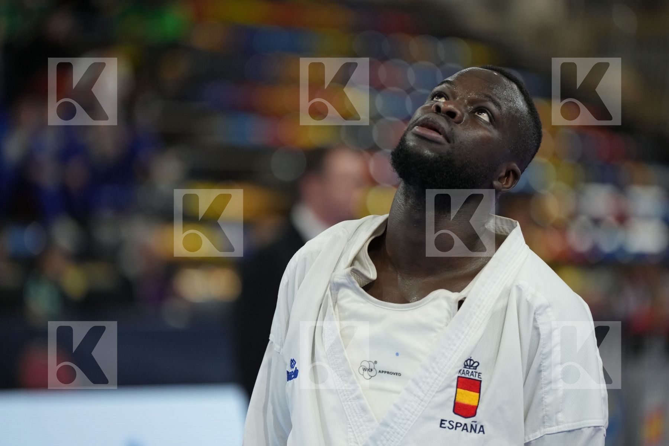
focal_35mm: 200
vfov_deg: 6.9
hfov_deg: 10.3
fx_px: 3716
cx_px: 334
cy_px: 223
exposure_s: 1/1000
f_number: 2.8
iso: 2000
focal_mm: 200
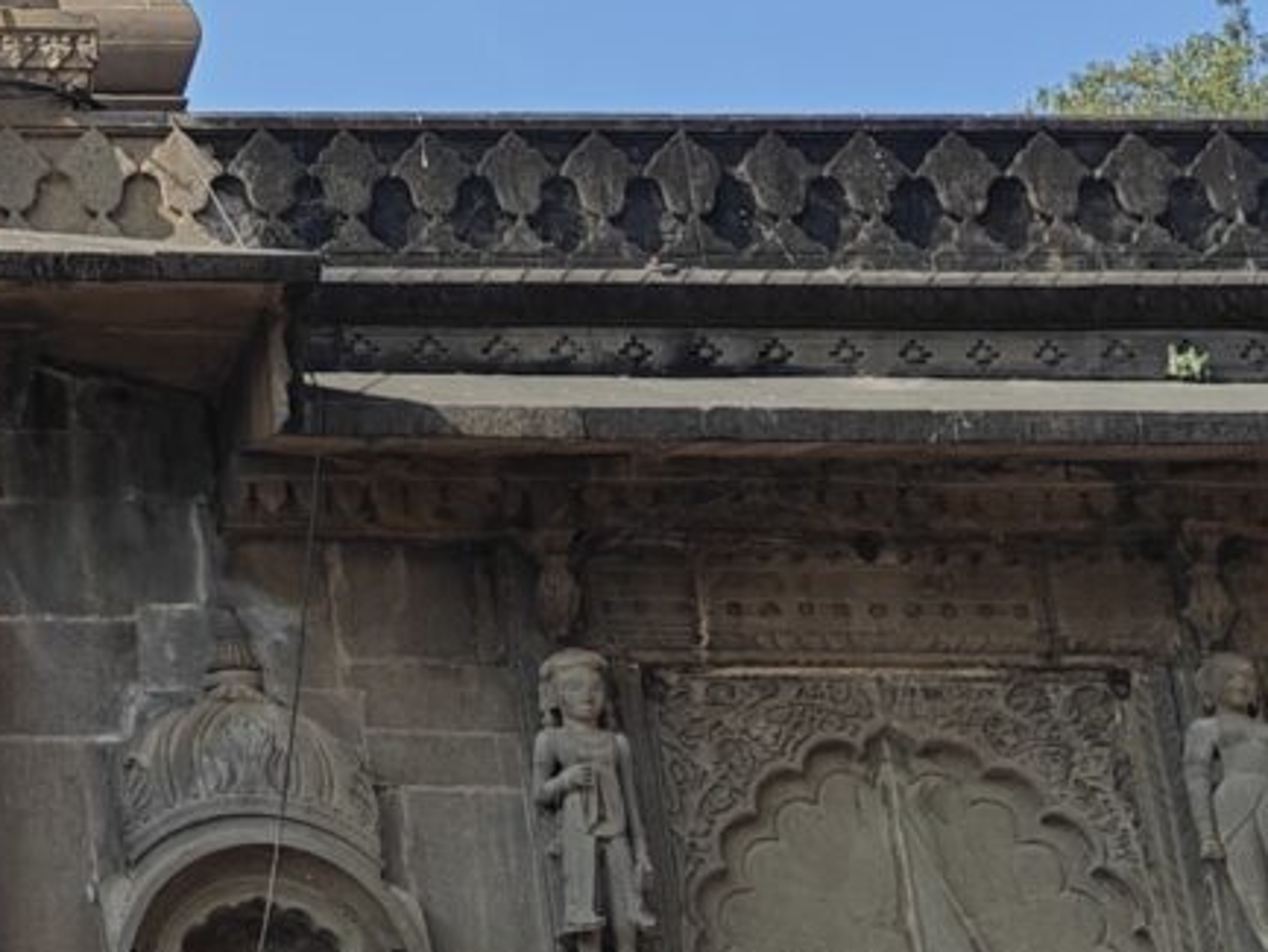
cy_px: -340
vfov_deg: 10.2
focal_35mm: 142
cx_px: -791
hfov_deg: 12.9
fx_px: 5203
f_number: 1.8
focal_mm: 5.59
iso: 64
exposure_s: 1/3628
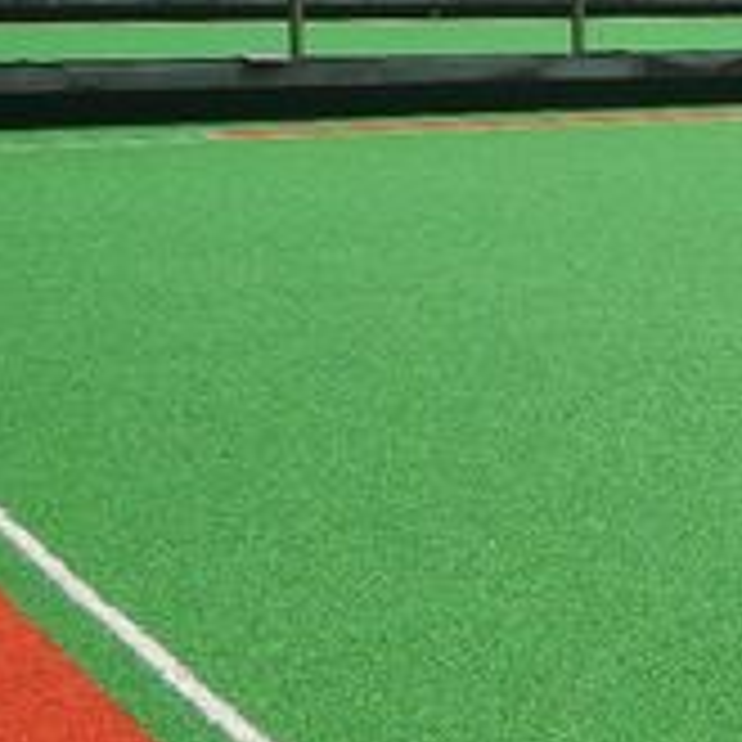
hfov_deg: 15.0
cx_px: 1565
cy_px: 97
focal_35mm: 90
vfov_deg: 19.0
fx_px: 2183
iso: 80
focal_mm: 5.1
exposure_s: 1/200
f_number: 2.8
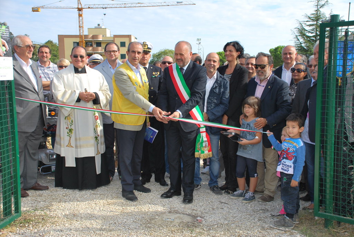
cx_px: 177
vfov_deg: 29.0
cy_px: 118
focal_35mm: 46
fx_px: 458
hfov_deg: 42.3
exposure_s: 1/200
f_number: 5.6
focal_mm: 31
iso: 100
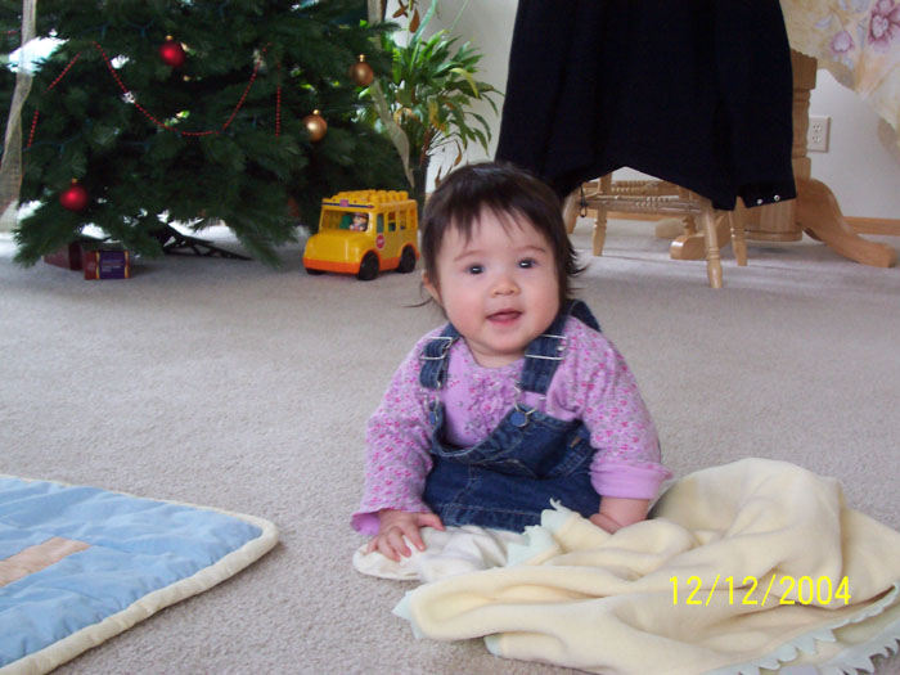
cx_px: 450
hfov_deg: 41.2
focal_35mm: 46
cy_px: 338
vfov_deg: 31.5
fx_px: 1196
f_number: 3
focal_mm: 7
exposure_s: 1/8
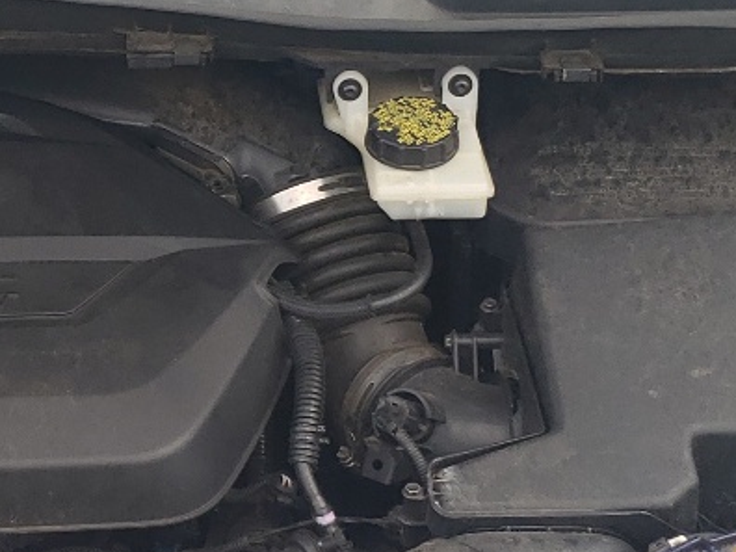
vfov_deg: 14.1
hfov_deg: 18.4
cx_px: 45
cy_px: 204
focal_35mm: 105
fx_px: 2232
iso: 50
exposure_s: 1/588
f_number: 1.5
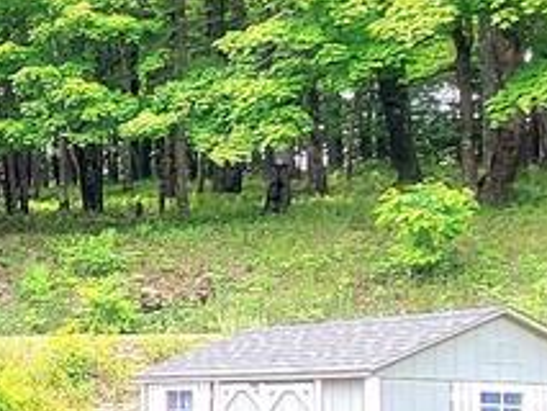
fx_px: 1391
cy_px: 288
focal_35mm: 88
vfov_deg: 16.7
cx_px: -591
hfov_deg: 16.3
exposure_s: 1/145
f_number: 2.2
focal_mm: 1.74
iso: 32
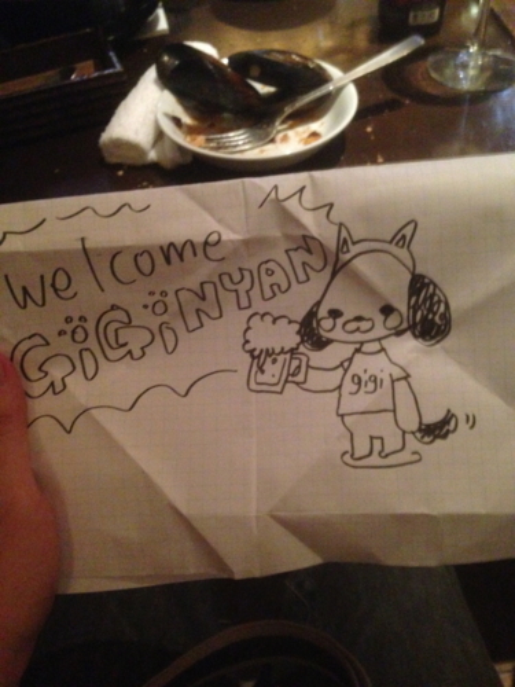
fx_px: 655
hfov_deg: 42.9
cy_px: 344
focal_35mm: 33
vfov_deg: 55.4
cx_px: 258
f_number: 2.4
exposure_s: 1/15
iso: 800
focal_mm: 4.12
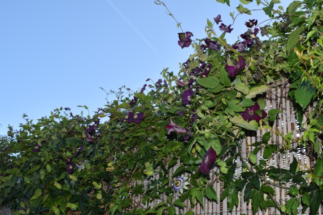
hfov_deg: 51.3
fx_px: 336
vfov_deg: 35.5
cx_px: 162
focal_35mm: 38
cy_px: 108
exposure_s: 1/60
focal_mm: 25
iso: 100
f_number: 8
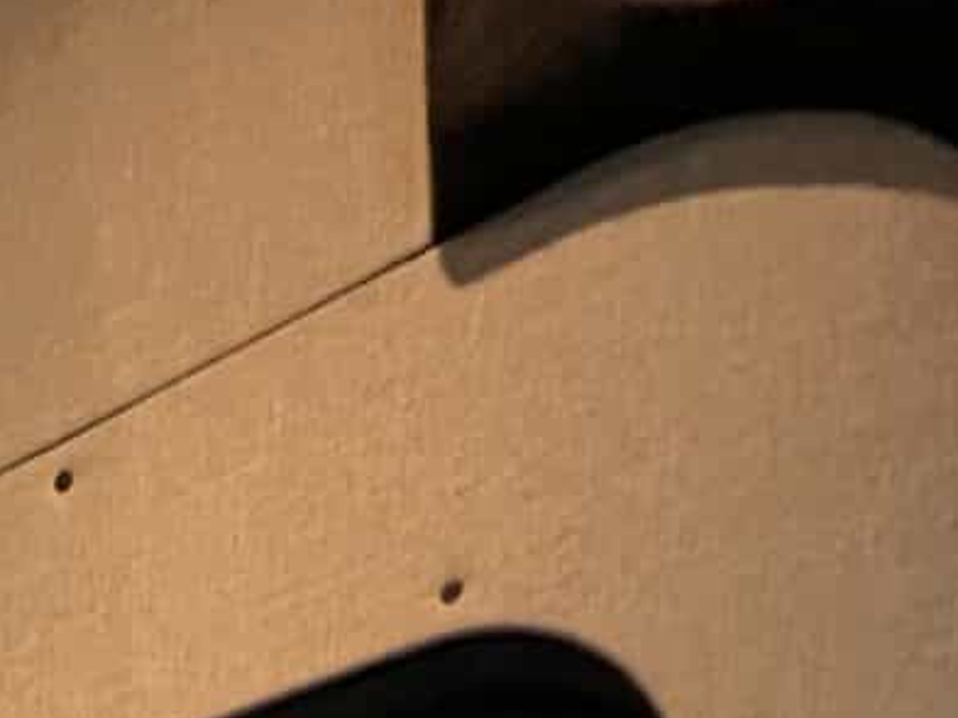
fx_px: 1411
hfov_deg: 29.4
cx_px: -318
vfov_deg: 13.8
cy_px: 1863
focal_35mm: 51
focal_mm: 1.57
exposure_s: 1/41
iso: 1000
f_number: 1.8
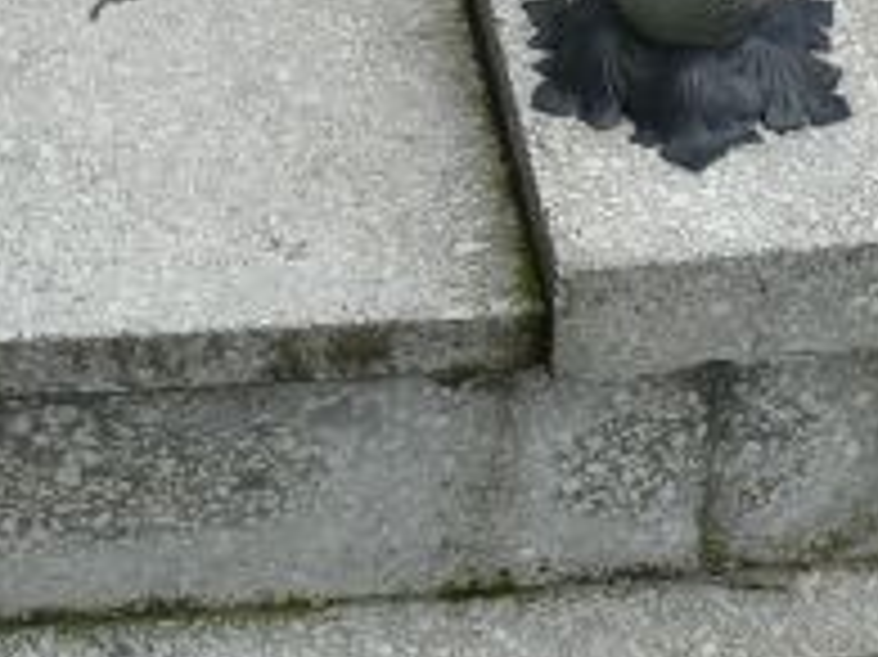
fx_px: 2915
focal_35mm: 115
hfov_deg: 17.1
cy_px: -22
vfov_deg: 12.7
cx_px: 635
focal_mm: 7.4
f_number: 4
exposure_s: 1/125
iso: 100
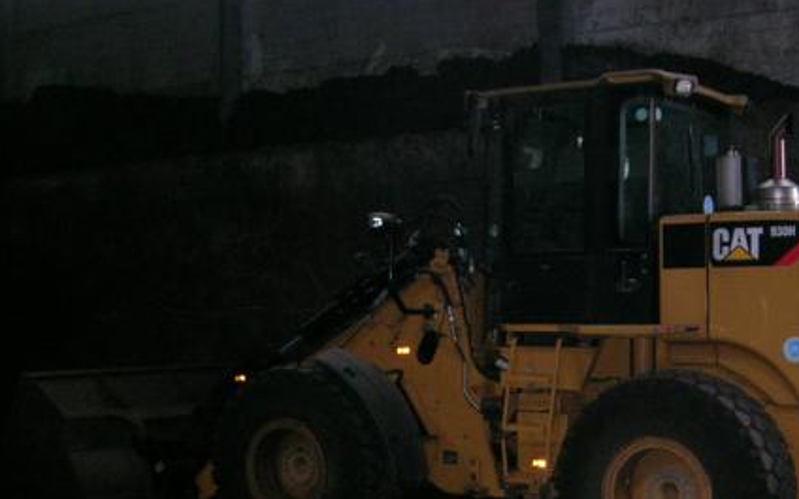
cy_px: 369
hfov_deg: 36.0
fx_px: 1219
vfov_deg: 22.9
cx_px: 524
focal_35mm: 56
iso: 200
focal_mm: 5.4
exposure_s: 1/60.1
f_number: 2.8
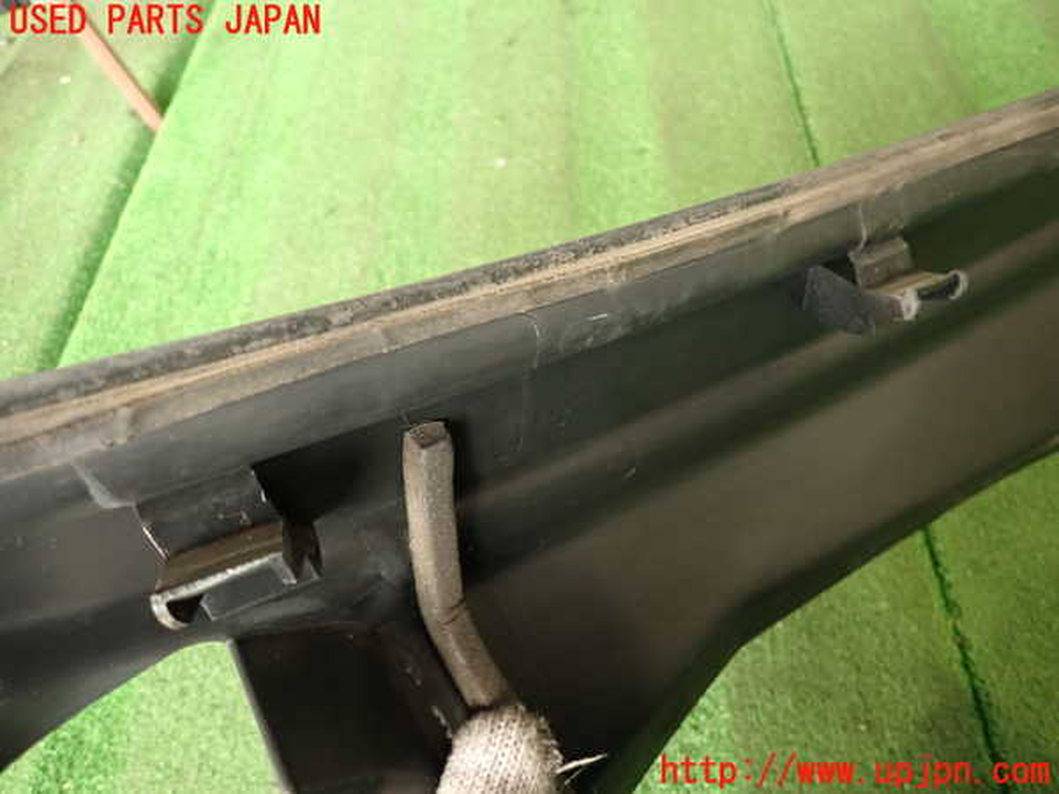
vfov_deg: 54.9
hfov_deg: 69.4
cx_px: 530
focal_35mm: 25
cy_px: 397
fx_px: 765
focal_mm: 4.5
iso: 250
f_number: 2
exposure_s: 1/30
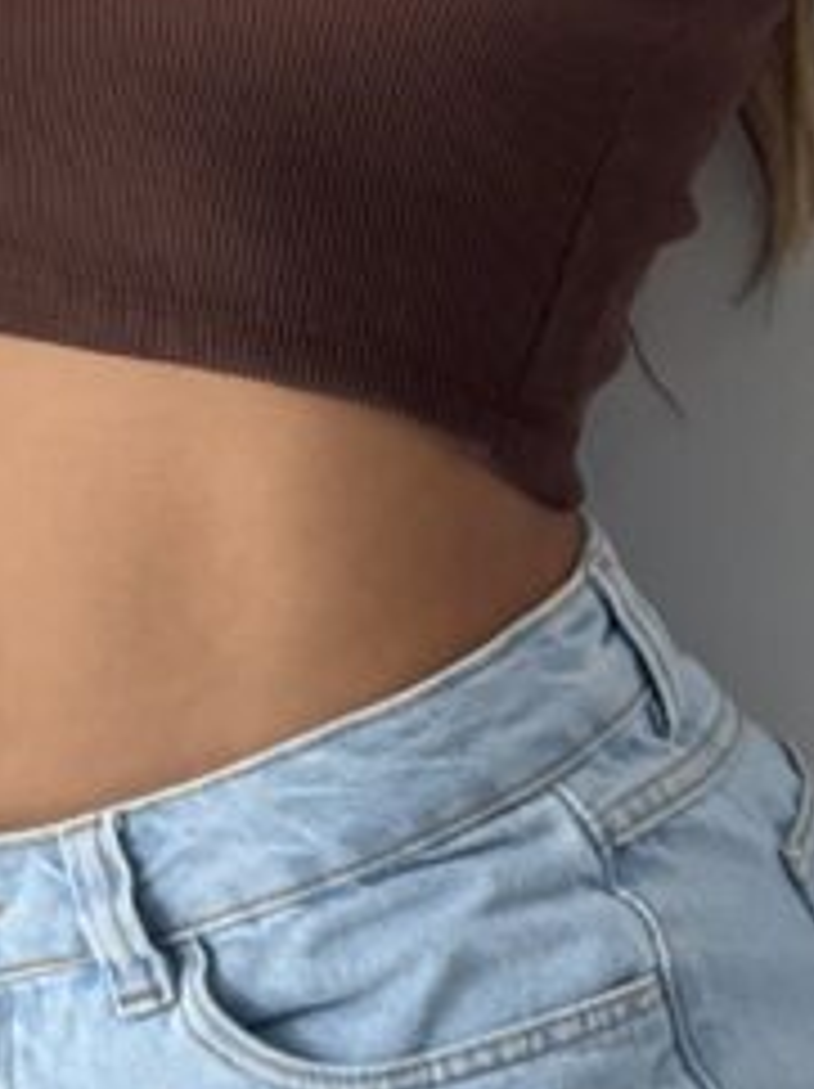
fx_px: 9328
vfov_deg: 6.7
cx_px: 337
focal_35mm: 297
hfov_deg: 5.0
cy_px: 106
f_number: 2.8
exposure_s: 1/120
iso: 64
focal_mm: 9
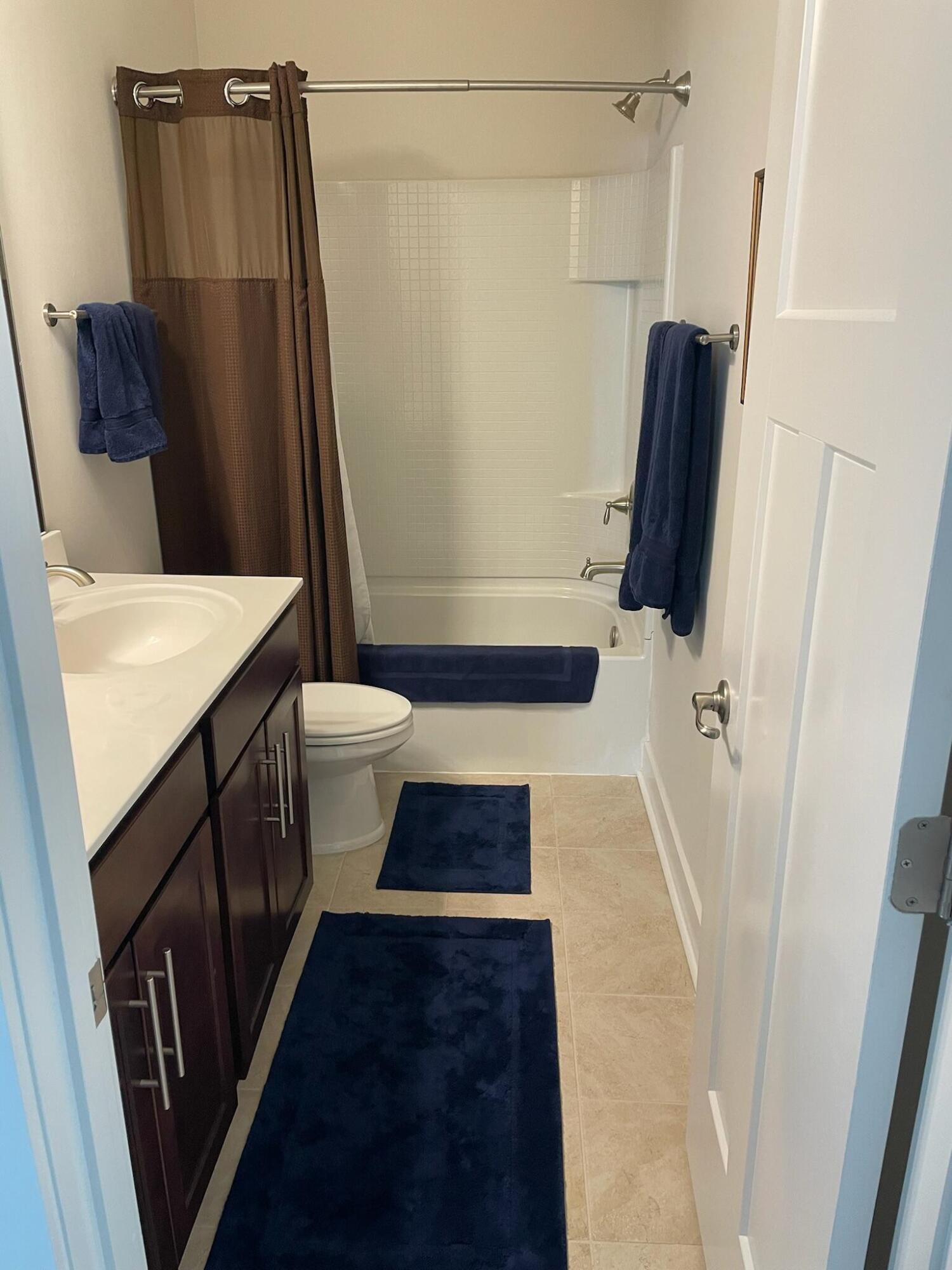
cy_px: 635
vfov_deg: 67.3
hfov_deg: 53.1
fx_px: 953
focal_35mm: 26
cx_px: 476
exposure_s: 1/60
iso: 125
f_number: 1.6
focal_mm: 4.2
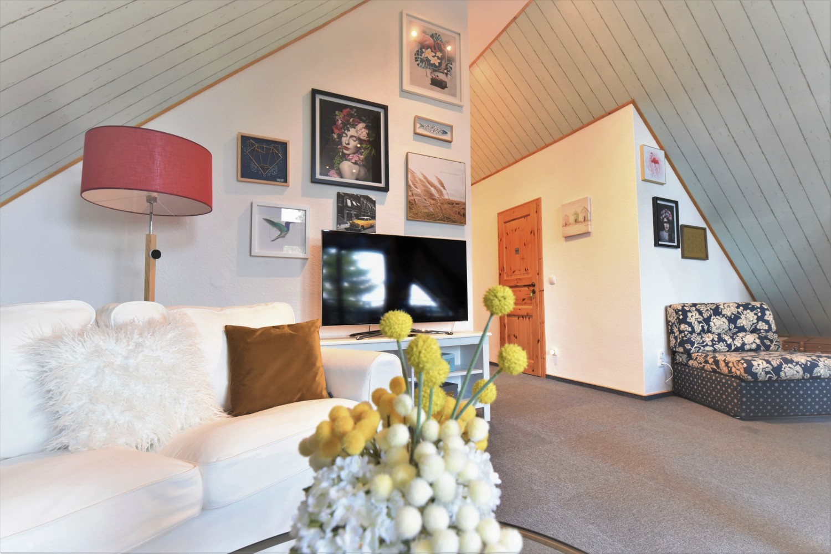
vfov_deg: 77.4
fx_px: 346
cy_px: 277
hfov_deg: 100.4
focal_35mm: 15
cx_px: 416
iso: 2200
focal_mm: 15
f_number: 6.3
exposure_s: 1/15
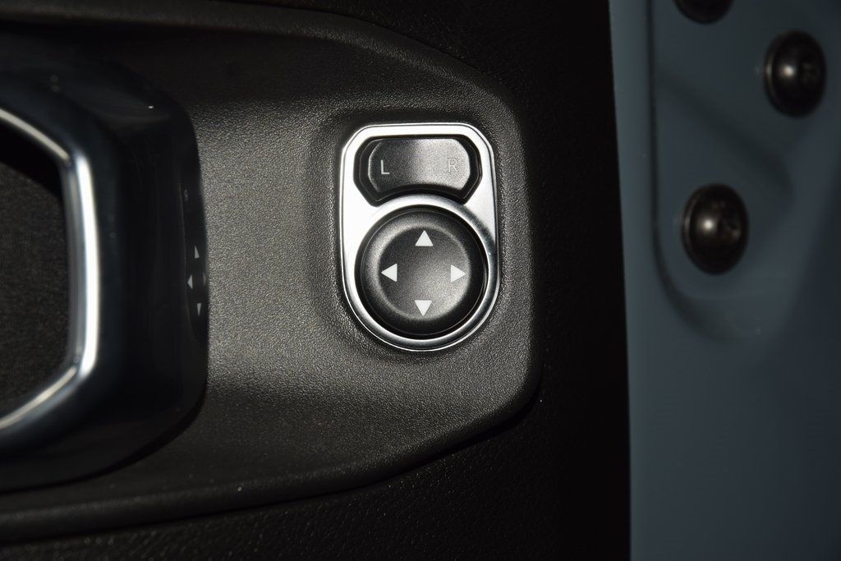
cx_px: 420
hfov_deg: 19.5
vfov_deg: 13.0
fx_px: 2453
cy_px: 280
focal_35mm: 105
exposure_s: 1/125
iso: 100
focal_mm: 70
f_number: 8
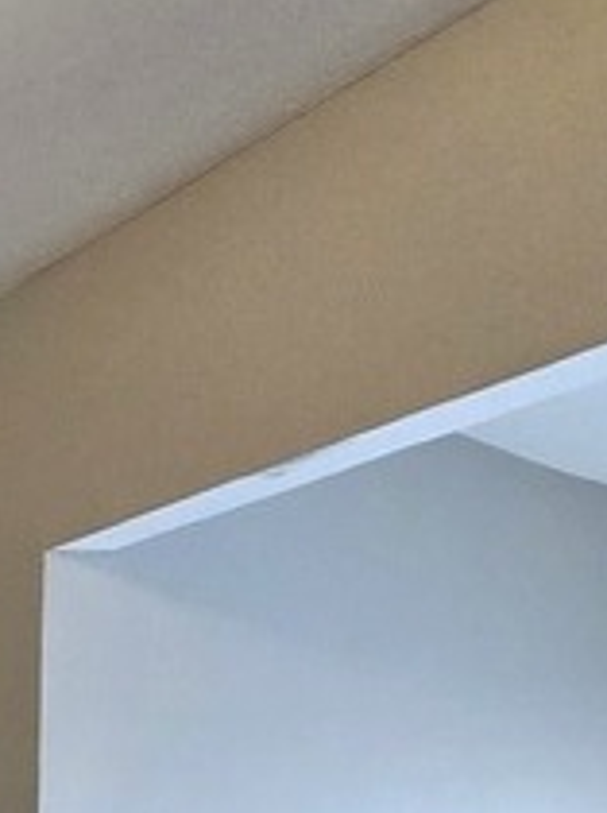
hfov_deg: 14.4
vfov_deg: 24.7
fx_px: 1570
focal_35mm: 67
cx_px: -858
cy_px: 1092
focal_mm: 2.2
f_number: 2.2
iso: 250
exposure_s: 1/60
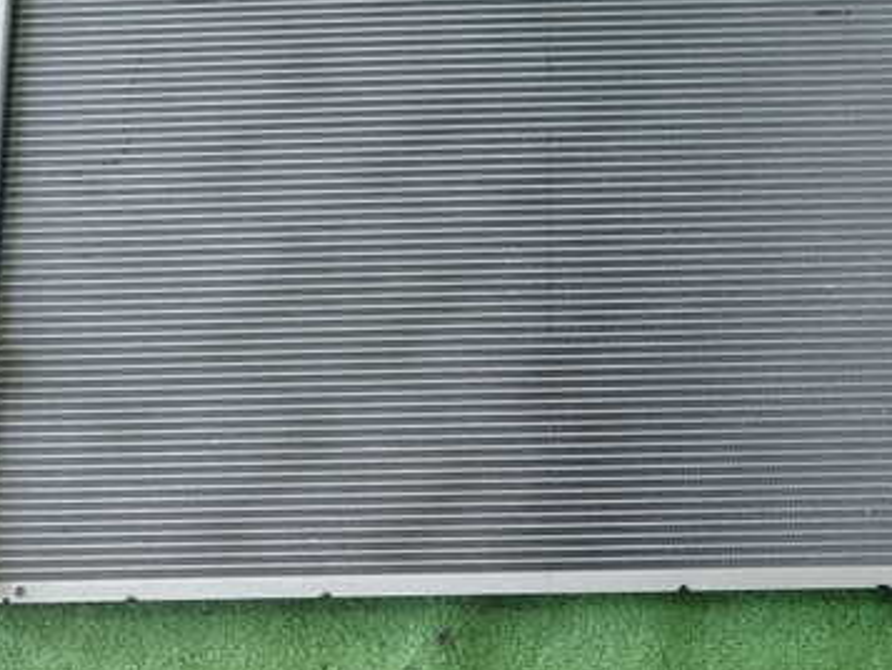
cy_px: 328
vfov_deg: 34.4
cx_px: 532
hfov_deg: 44.6
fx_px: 1083
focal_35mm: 42
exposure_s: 1/80
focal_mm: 4.5
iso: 100
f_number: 2
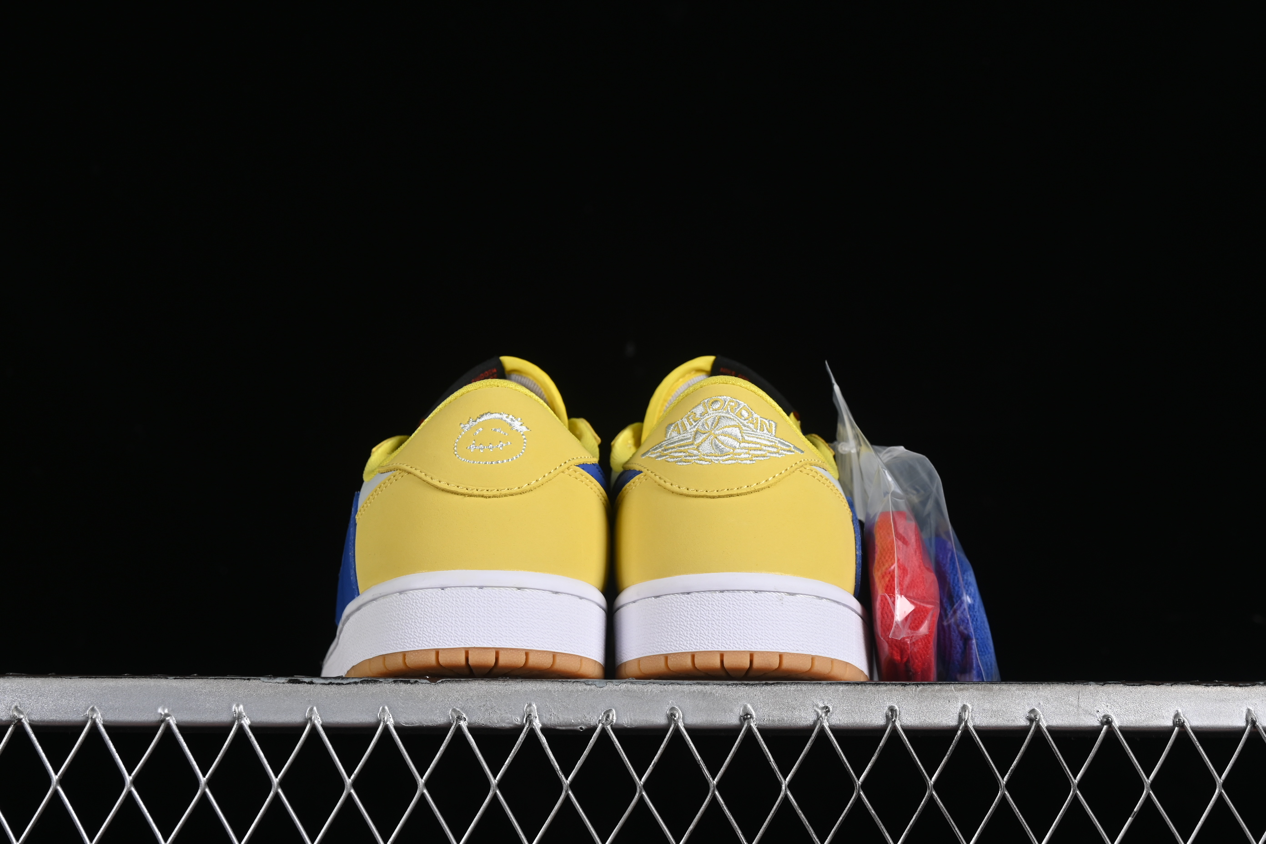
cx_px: 633
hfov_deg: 27.0
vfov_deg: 18.2
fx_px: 2637
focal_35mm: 75
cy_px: 422
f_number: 8
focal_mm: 50
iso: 160
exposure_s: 1/80
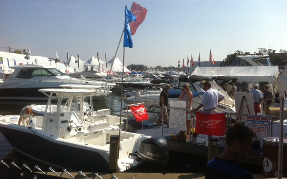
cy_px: 97
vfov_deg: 33.6
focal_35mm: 38
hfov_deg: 51.5
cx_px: 144
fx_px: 297
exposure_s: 1/2011
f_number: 2.8
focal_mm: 3.85
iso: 80
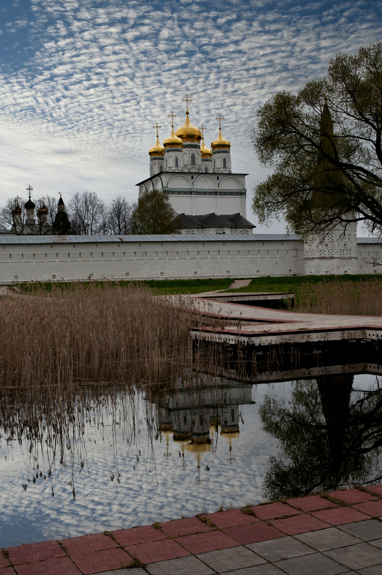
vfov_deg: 42.4
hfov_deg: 28.9
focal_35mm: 46
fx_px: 742
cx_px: 191
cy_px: 288
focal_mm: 31
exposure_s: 1/1000
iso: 320
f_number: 9
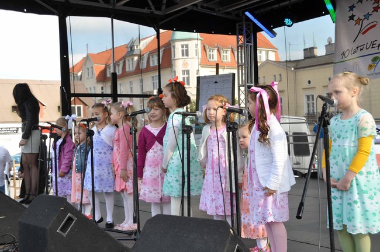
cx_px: 190
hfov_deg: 41.2
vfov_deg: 28.0
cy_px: 126
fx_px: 506
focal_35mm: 48
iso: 250
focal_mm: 32
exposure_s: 1/160
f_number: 8
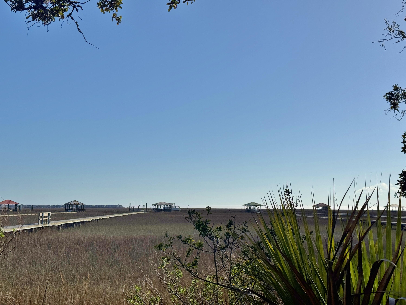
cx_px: 203
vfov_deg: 30.3
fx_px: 563
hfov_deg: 39.7
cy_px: 152
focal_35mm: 48
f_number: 1.78
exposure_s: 1/15385
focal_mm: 6.76
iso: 64
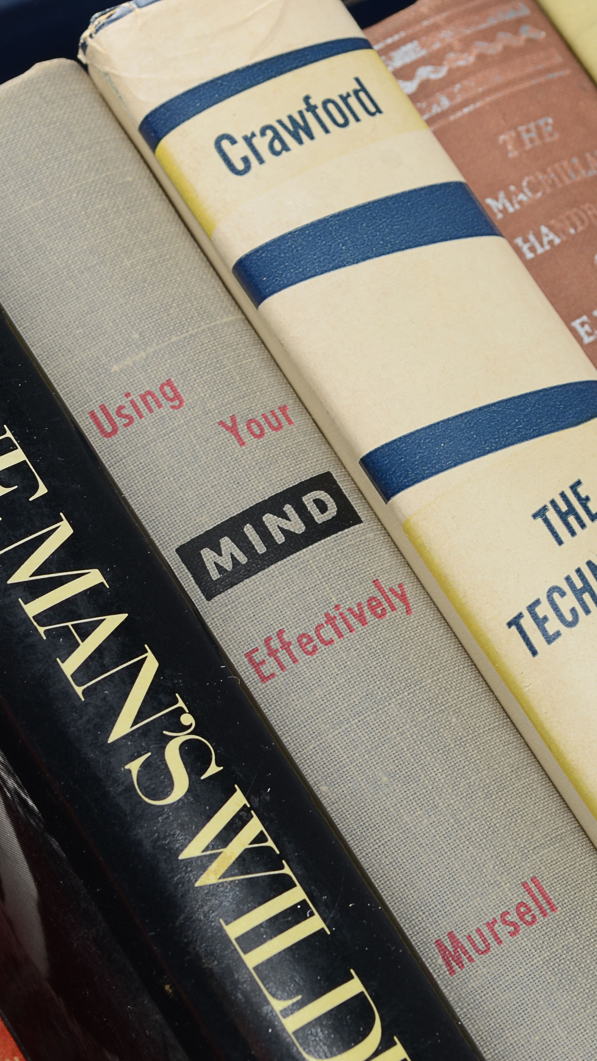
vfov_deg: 22.5
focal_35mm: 95
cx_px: 353
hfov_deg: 12.7
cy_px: 531
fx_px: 2674
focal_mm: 40
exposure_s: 1/80
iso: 100
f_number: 10
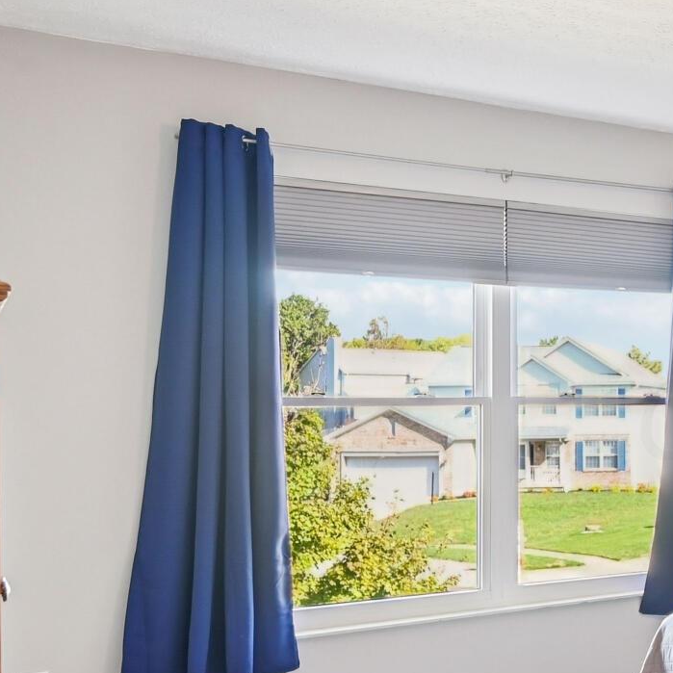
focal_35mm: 51
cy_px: 416
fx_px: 1122
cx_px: 927
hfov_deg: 26.8
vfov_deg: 33.3
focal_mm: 14
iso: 400
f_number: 4
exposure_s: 1/20
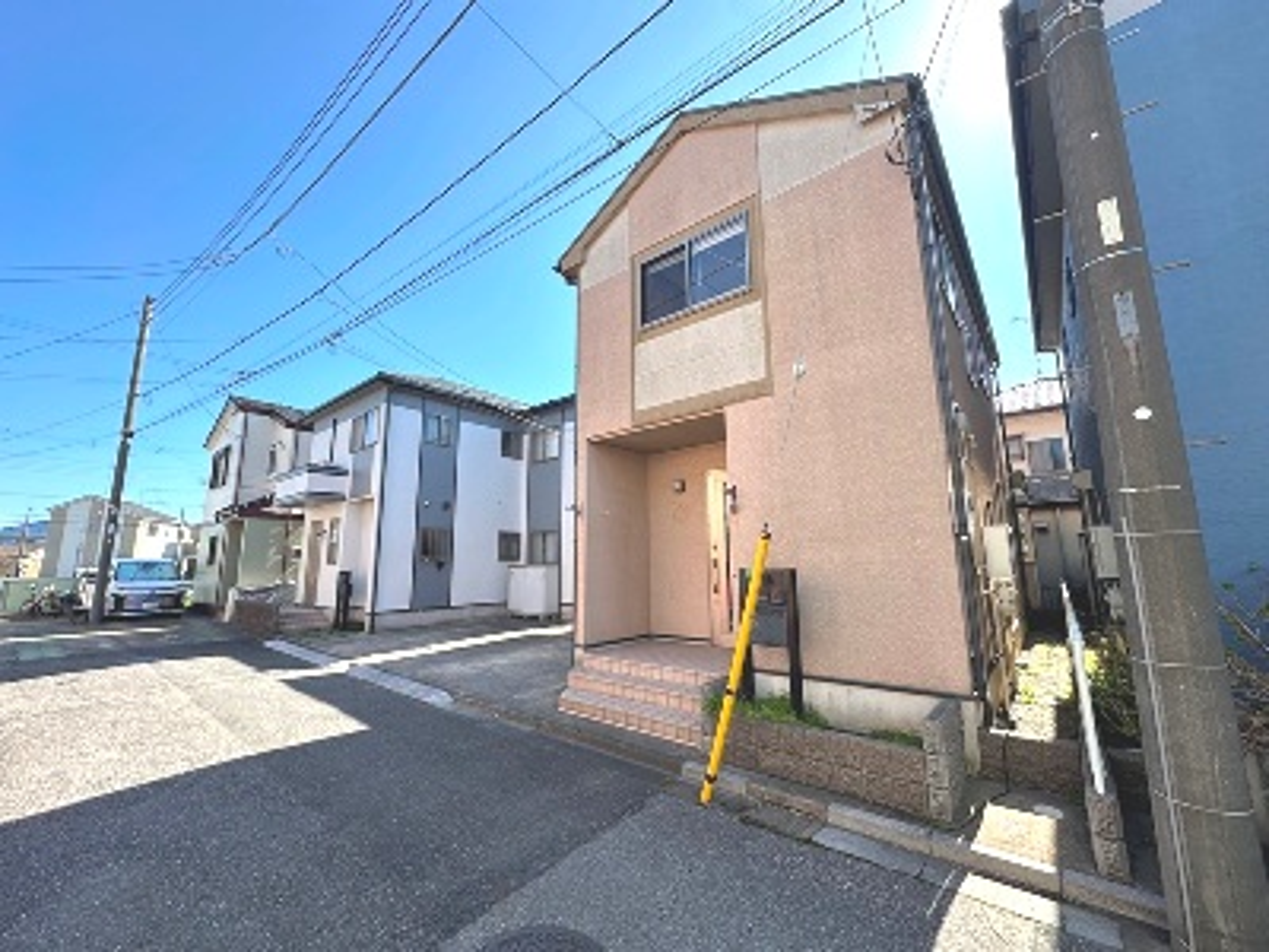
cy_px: 476
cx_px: 634
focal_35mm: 14
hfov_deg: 102.1
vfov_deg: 85.7
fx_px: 513
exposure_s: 1/619
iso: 40
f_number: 2.2
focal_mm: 2.22
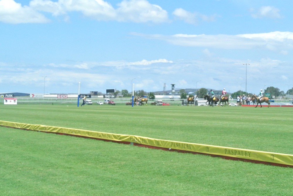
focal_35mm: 81
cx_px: 146
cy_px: 98
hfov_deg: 25.0
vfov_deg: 16.9
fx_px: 660
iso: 3200
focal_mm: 30
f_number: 13
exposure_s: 1/2500
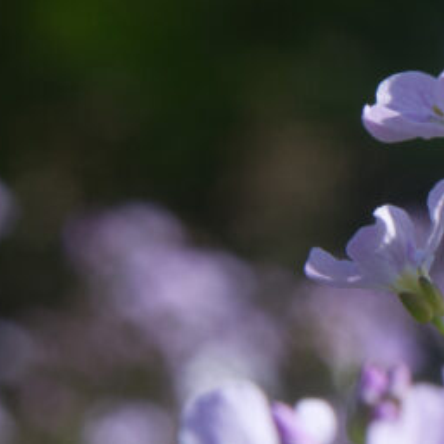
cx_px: 679
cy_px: 216
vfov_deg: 1.7
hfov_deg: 1.7
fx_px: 14729
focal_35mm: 1015
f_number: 22
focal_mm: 300
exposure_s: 1/60
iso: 800
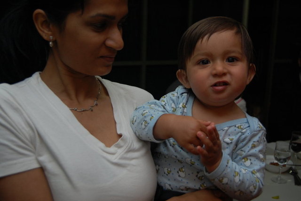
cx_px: 150
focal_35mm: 39
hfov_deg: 49.6
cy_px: 100
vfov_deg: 34.2
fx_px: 326
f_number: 4.2
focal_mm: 26
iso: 400
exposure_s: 1/60
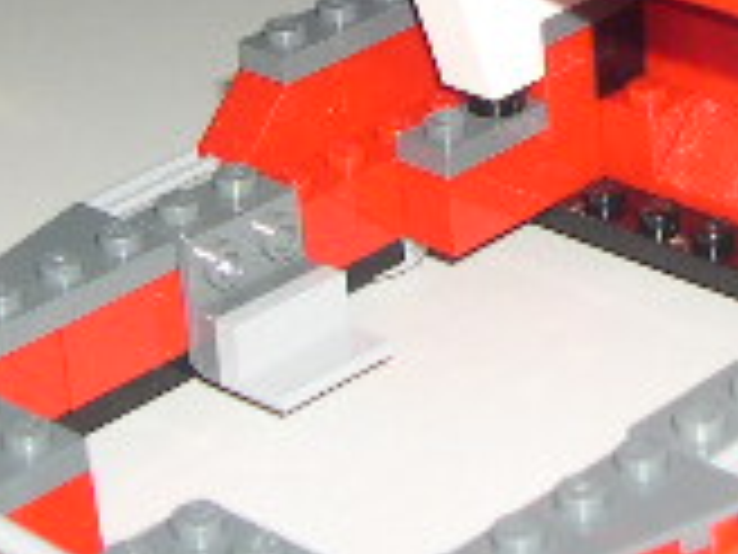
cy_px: -54
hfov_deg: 13.2
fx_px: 3155
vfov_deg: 9.9
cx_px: 639
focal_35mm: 148
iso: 100
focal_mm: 8
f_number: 2.8
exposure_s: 1/60
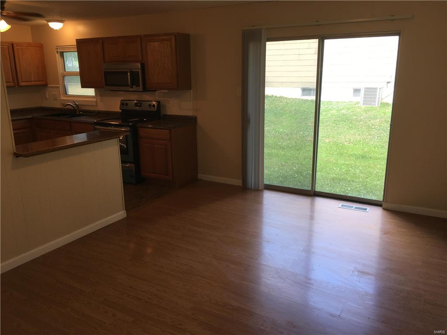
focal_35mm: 29
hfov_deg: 61.7
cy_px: 168
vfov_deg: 48.2
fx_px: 374
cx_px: 224
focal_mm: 4.15
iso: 25
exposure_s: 1/40
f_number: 2.2
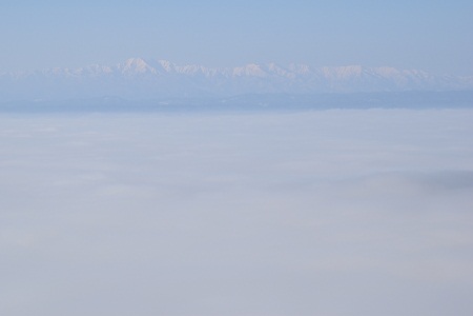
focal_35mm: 105
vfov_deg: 13.0
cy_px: 158
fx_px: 1379
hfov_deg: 19.5
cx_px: 236
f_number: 11
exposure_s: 1/500
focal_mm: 70
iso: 200
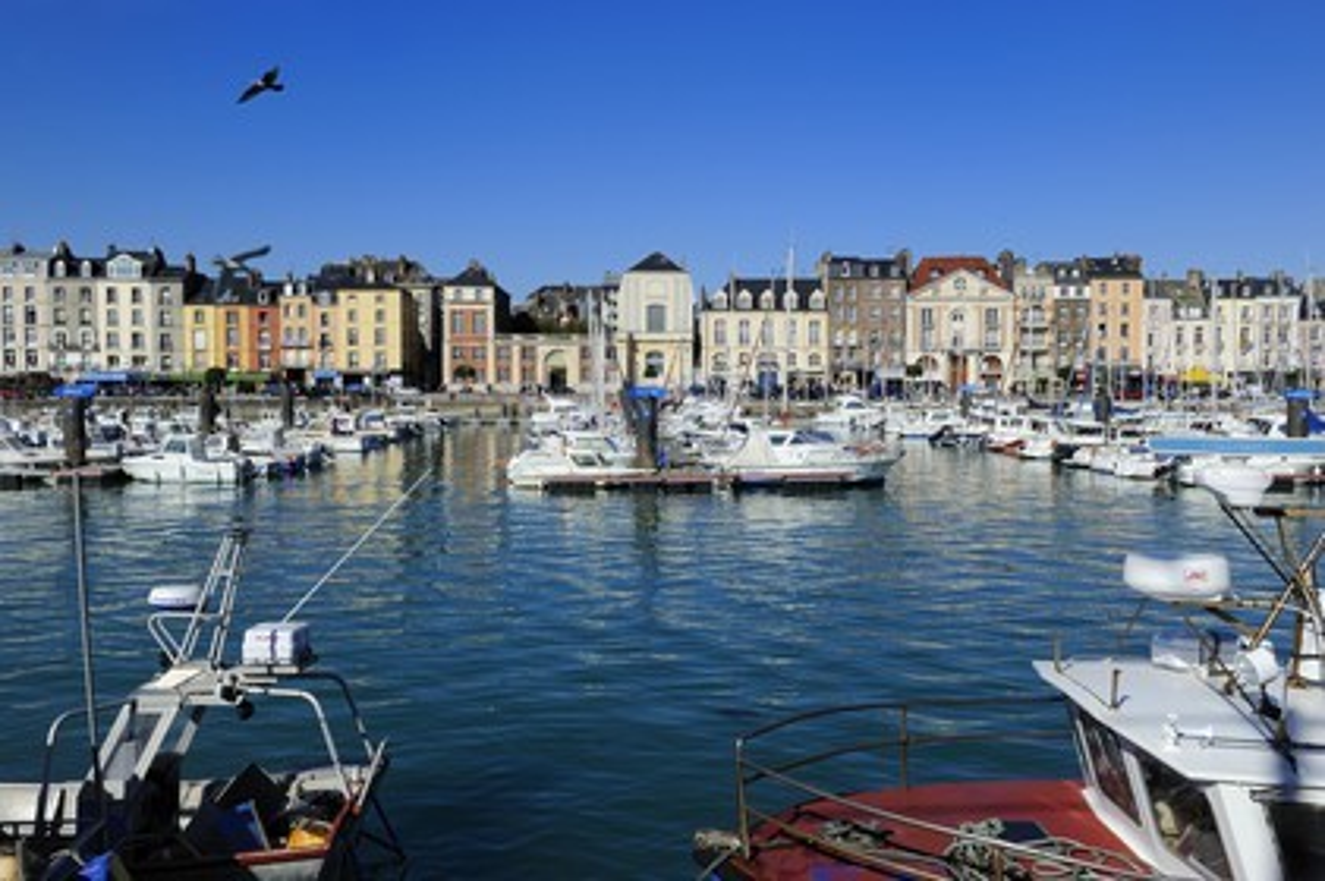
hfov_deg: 58.8
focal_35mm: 32
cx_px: 662
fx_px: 1177
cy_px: 440
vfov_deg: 41.1
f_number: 16
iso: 200
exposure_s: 1/200
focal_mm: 32
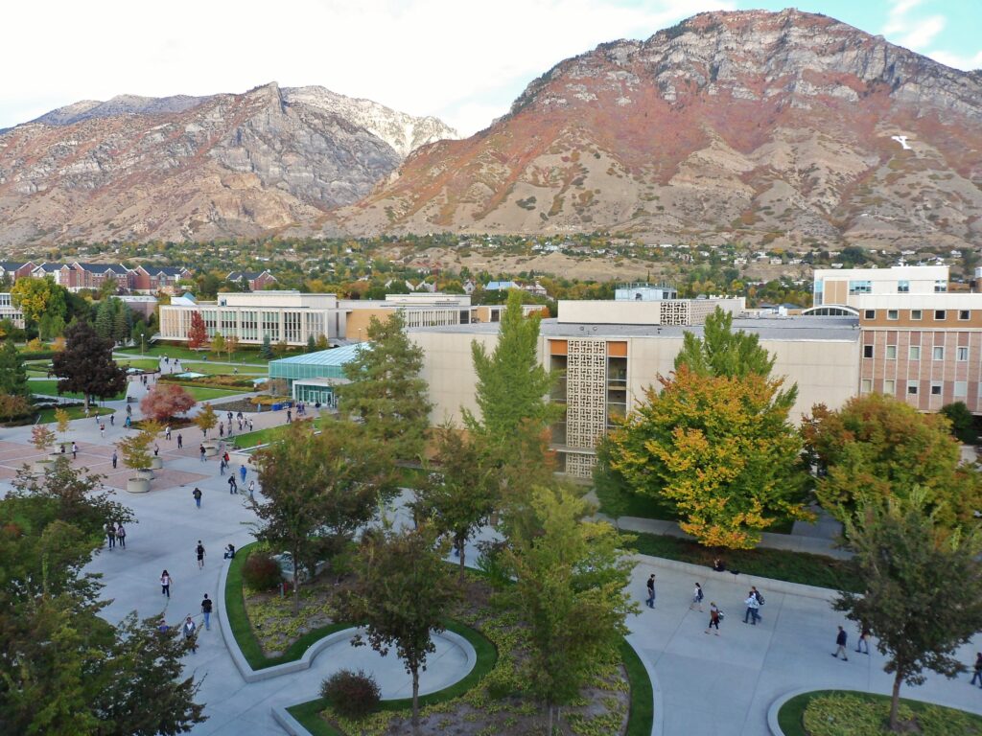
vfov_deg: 51.4
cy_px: 368
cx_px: 491
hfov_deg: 65.3
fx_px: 766
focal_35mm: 27
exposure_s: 1/180
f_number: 3.3
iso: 80
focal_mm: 4.9
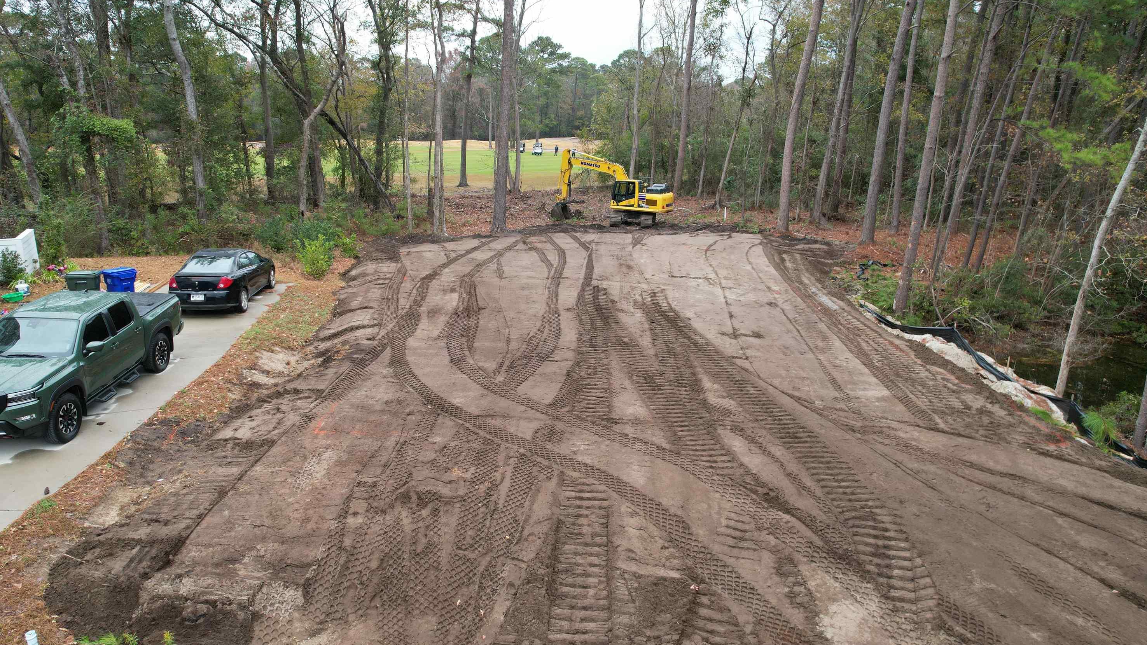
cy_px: 319
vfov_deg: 47.7
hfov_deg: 76.3
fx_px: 730
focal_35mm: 24
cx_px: 553
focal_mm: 8.38
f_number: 2.8
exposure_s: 1/350
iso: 200
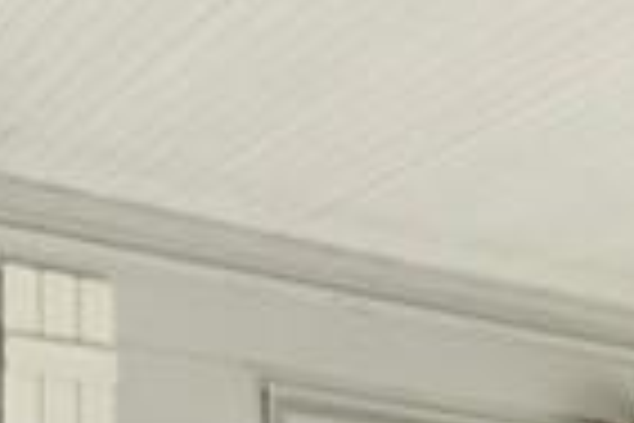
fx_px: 1796
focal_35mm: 102
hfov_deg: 18.9
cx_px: 764
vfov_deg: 12.1
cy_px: 801
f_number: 5.6
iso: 100
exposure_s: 1/500
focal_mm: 14
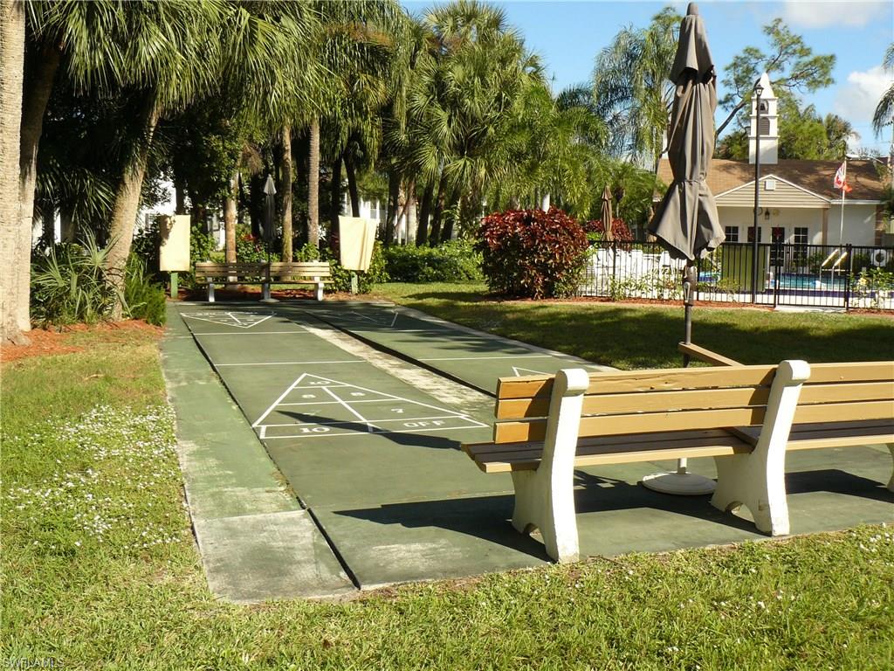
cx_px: 447
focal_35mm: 36
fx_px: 930
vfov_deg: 39.7
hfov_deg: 51.4
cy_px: 336
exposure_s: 1/250
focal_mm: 6
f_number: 5.6
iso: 100
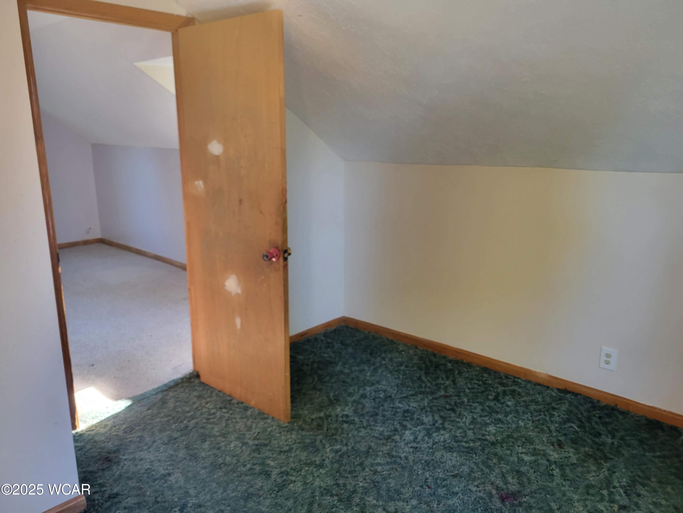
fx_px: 513
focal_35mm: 26
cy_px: 256
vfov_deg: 53.1
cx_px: 342
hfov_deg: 67.3
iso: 250
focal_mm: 5.4
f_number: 1.8
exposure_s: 1/60
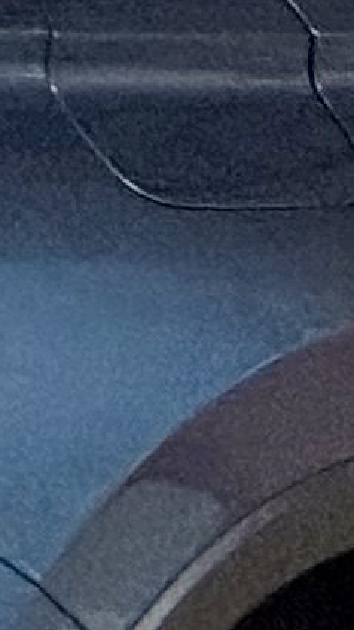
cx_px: 260
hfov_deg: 1.0
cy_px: 450
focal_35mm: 1245
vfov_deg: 1.7
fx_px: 20772
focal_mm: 15.66
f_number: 2.8
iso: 500
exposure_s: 1/50
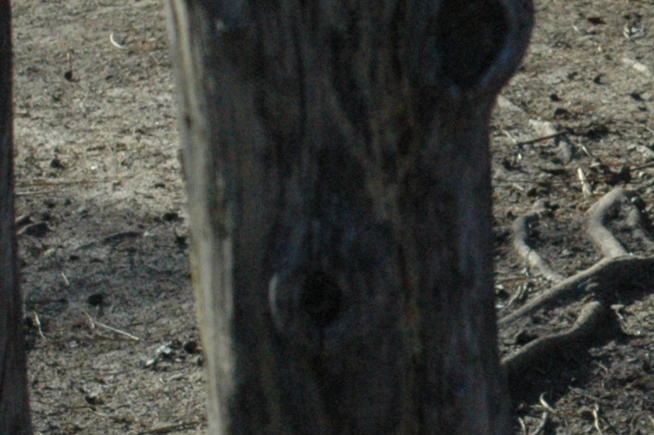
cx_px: 1275
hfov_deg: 4.9
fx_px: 7584
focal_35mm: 418
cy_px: 55
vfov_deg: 3.3
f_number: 13
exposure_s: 1/640
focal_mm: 70
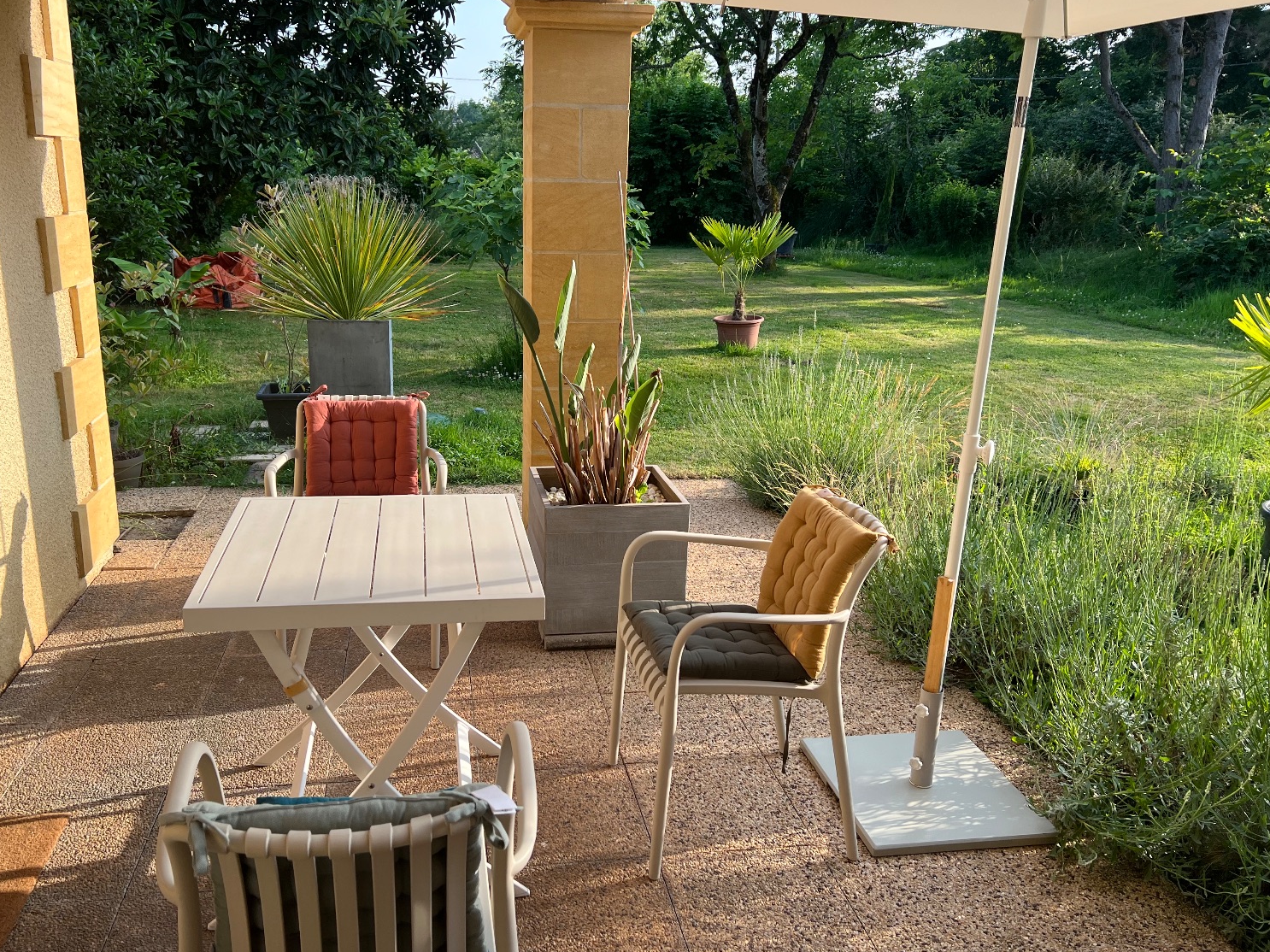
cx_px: 595
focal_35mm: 28
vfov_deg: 49.7
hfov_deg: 63.4
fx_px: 1027
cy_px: 442
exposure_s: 1/670
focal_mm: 5.7
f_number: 1.5
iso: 50
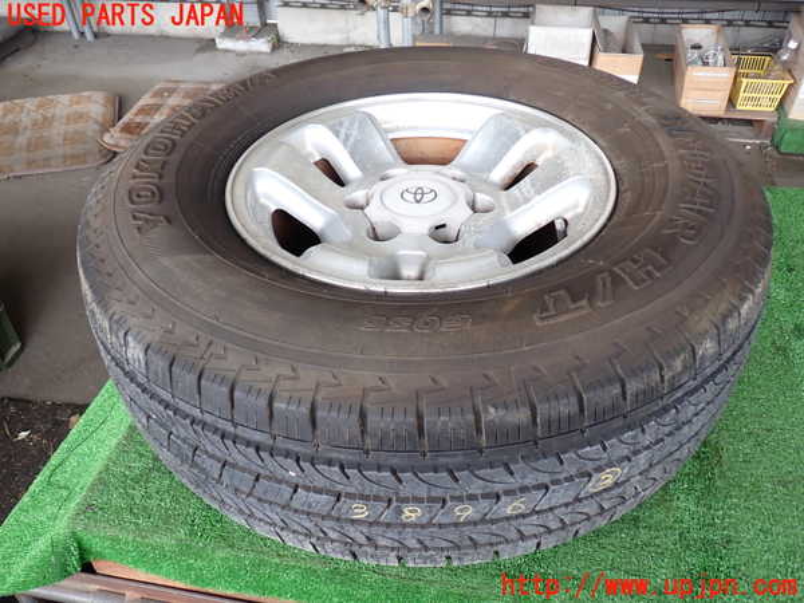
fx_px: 697
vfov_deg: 46.8
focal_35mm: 30
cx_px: 402
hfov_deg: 60.0
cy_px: 302
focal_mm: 5.4
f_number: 2.3
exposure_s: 1/100
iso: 100
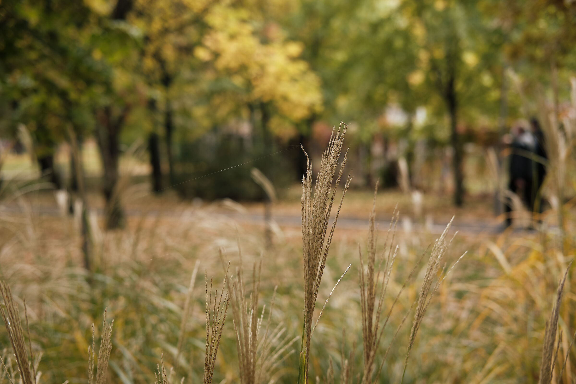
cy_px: 192
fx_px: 848
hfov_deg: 37.5
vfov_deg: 25.5
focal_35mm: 53
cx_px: 288
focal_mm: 35
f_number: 2.8
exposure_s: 1/120
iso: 100
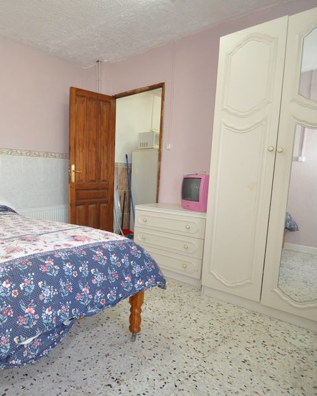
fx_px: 258
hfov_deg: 59.9
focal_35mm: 22
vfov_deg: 75.0
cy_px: 203
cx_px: 81
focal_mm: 10
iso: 400
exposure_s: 1/60
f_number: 4
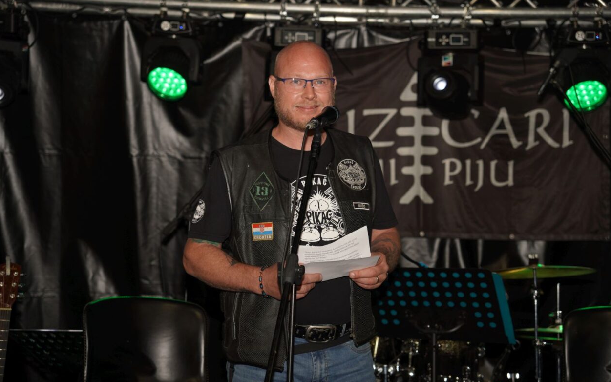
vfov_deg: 16.9
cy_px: 191
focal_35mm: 77
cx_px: 306
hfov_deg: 26.8
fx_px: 1282
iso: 100
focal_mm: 50
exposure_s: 1/125
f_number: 3.2
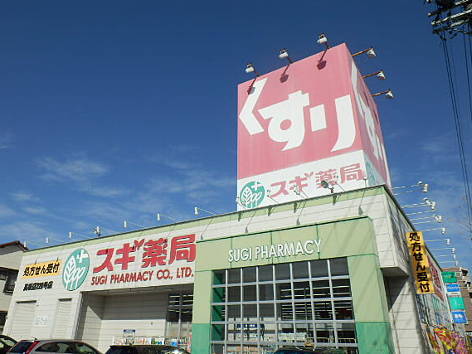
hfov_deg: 65.3
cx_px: 221
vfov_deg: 51.3
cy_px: 165
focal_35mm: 27
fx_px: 368
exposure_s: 1/320
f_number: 7.9
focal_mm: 4.2
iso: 80
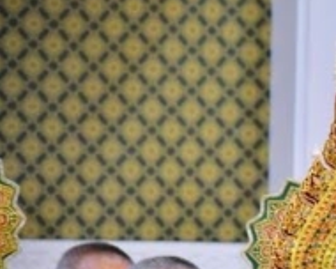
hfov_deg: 5.0
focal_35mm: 379
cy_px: 348
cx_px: 564
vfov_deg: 4.1
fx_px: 3769
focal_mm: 120
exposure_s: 1/100
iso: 3200
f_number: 4
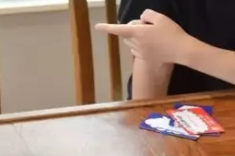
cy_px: 141
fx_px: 919
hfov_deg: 14.6
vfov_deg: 9.6
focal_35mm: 141
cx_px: 109
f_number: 5.6
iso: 2500
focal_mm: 40
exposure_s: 1/80
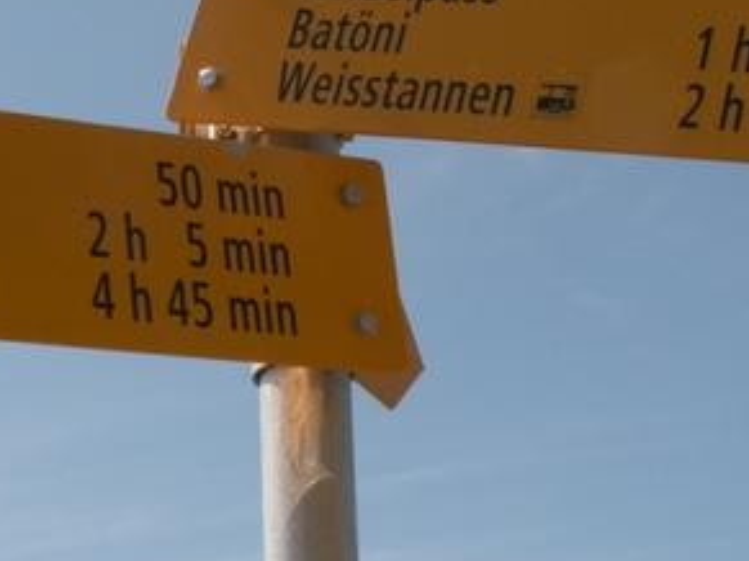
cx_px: 257
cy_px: 51
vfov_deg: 13.3
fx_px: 2379
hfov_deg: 17.8
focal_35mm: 110
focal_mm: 8.33
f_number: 7.1
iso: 50
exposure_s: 1/200
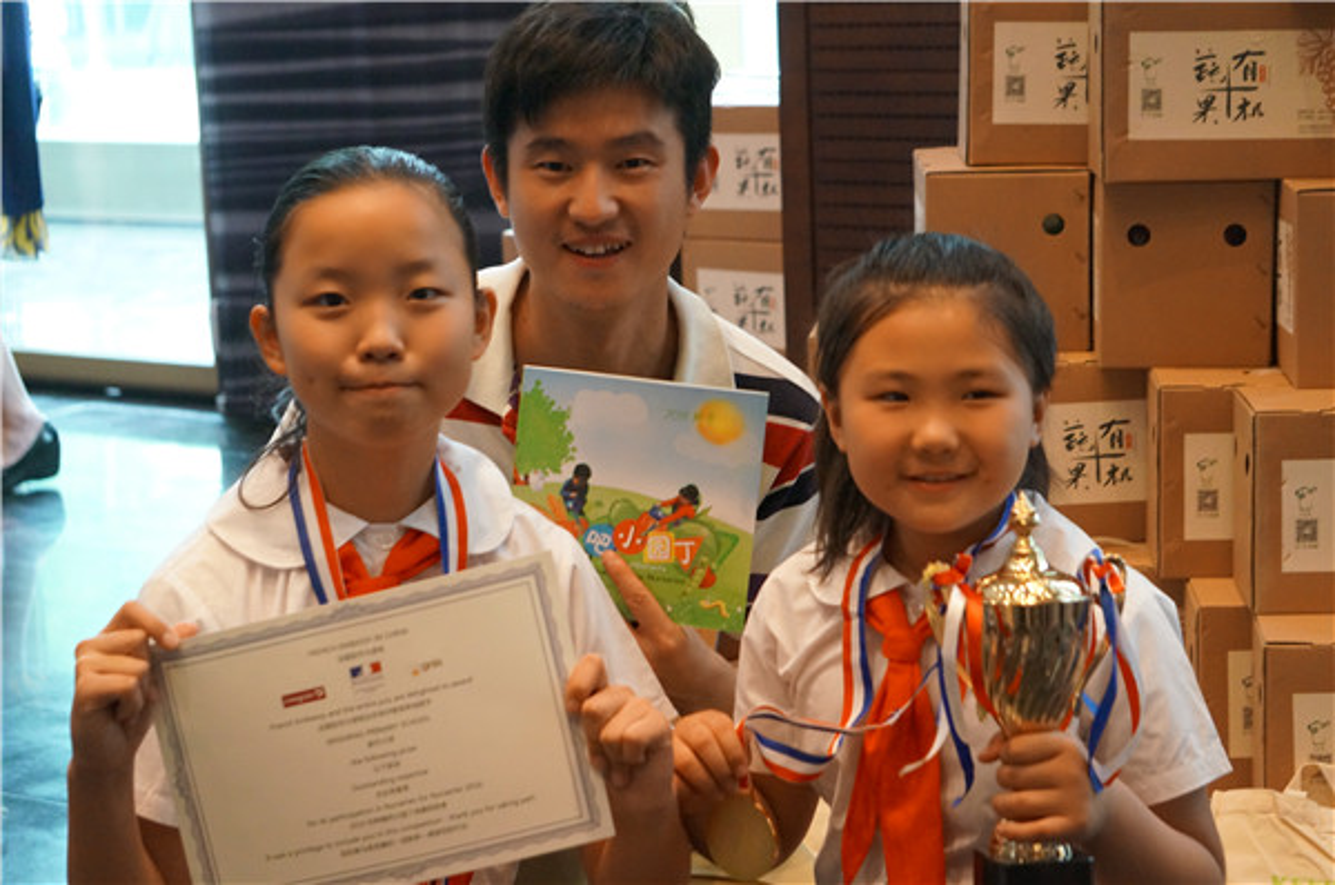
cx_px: 668
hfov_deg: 24.7
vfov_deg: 16.5
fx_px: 3054
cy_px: 442
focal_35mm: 82
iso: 3200
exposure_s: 1/50
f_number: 4.5
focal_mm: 55
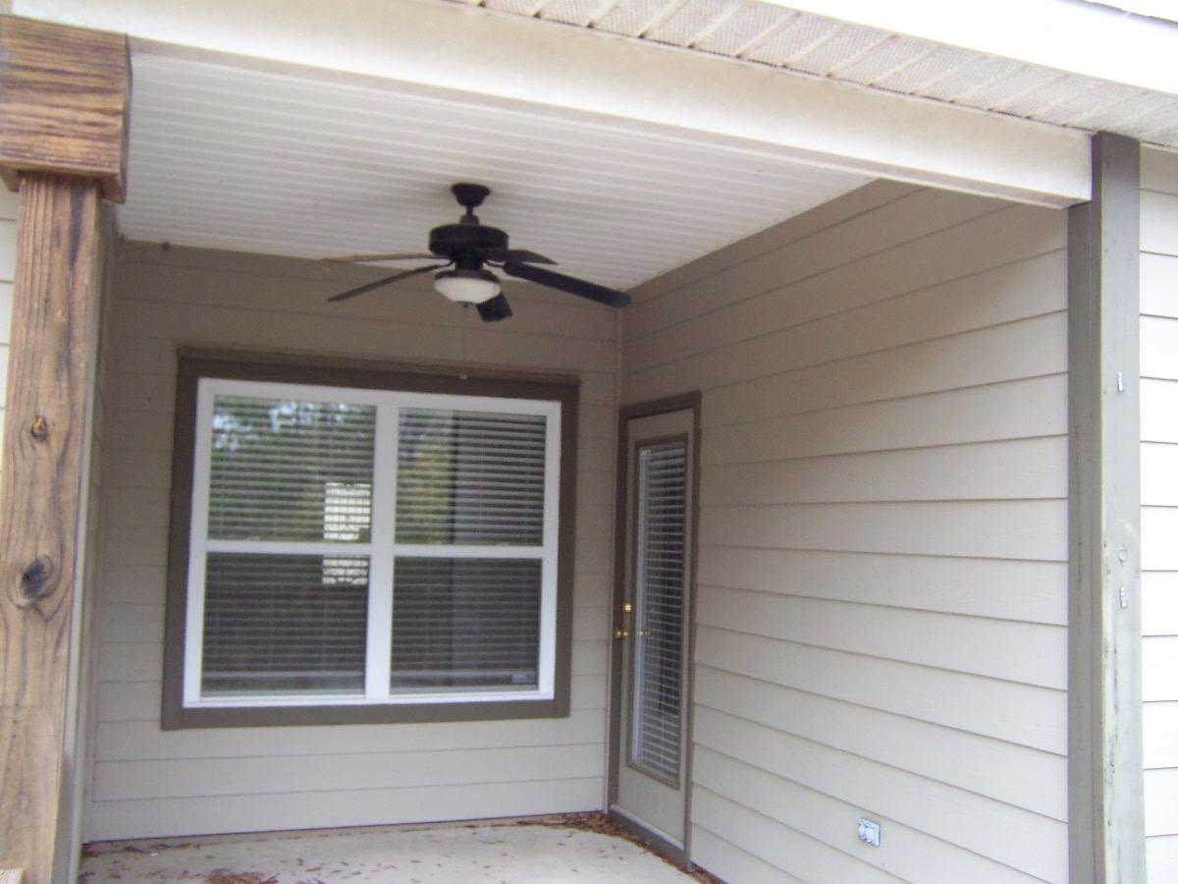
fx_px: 1123
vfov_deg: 42.9
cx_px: 589
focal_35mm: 33
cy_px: 442
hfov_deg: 55.4
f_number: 2.8
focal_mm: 5.5
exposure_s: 1/60
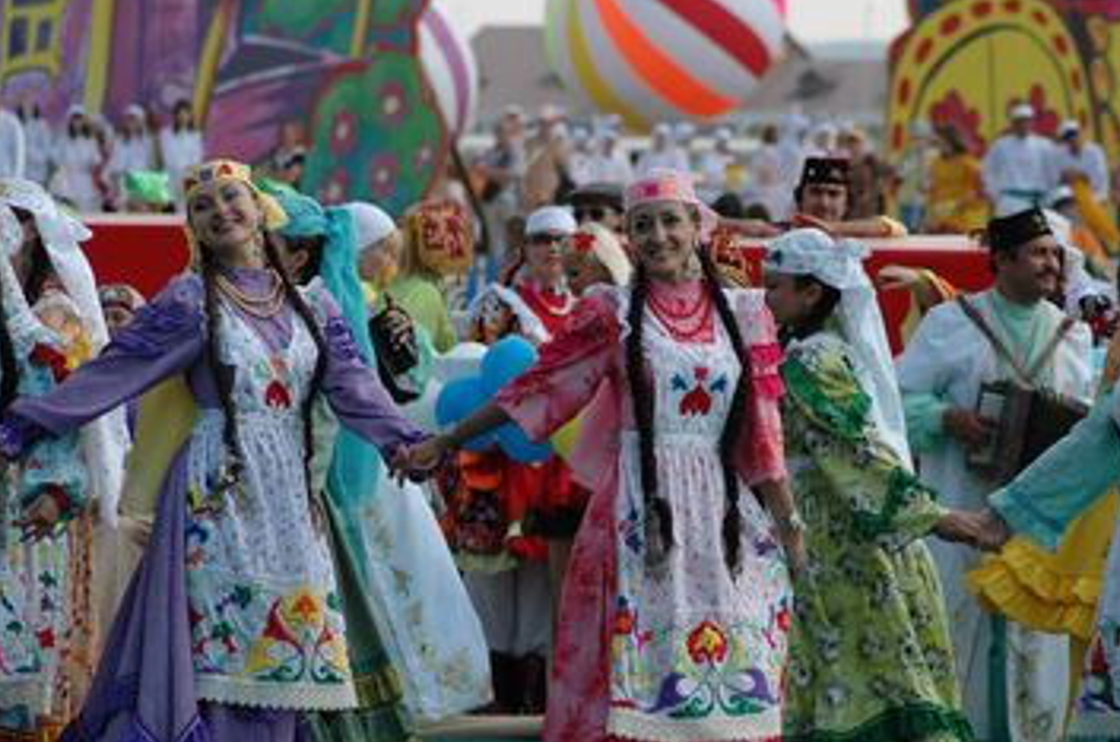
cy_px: 488
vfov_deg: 3.9
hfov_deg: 5.9
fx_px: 10891
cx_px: 581
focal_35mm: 351
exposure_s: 1/500
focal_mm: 165
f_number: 6.3
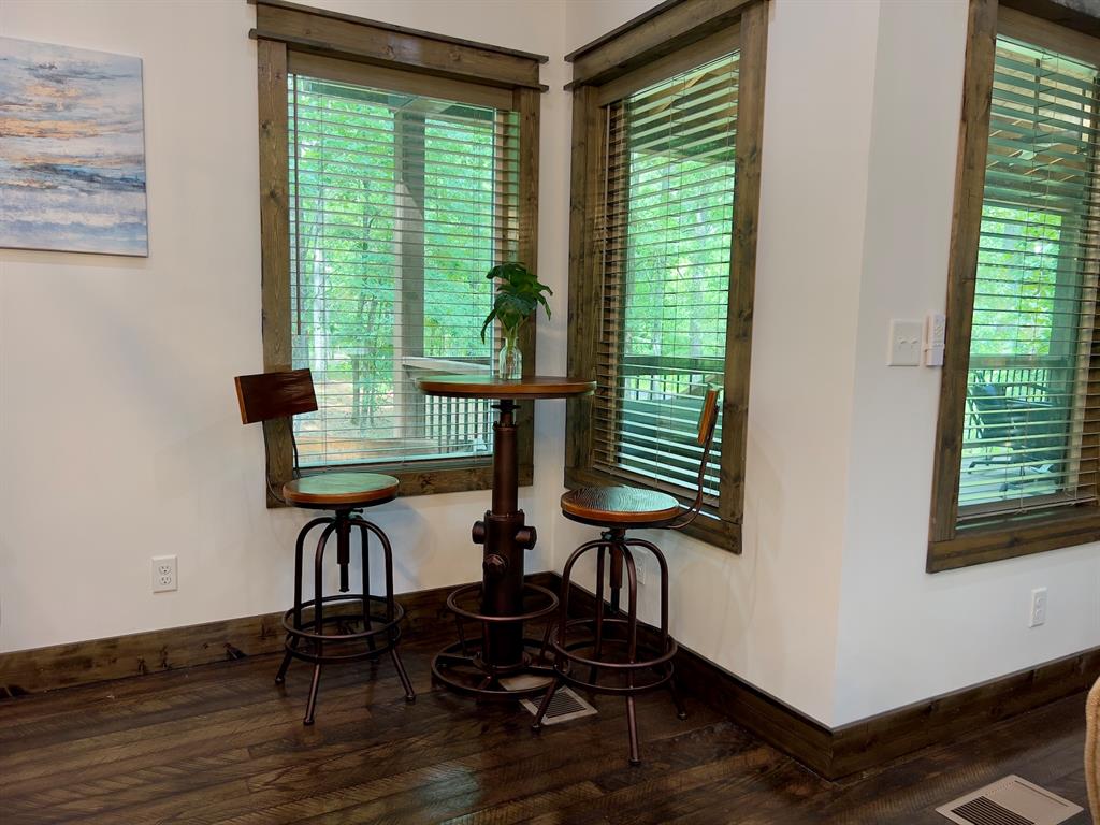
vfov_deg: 53.1
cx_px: 550
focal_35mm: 26
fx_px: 826
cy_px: 412
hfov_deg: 67.3
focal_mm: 5.7
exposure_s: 1/60
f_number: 1.5
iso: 64
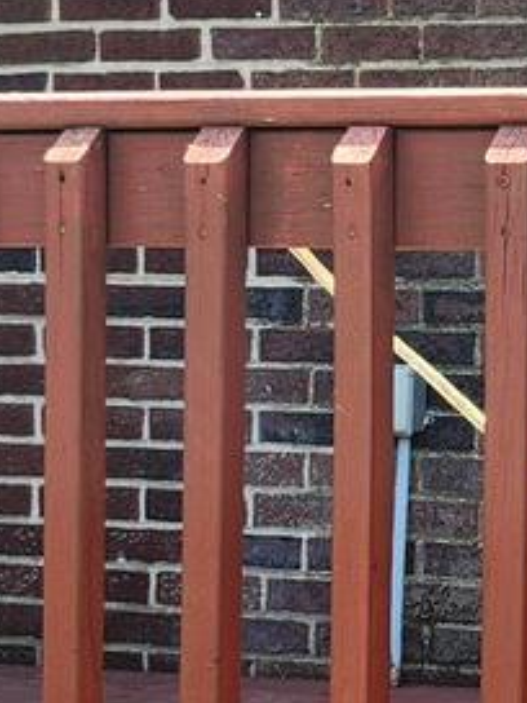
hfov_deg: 10.7
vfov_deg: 15.1
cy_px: 212
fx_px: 2639
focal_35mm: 130
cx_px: 933
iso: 25
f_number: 1.8
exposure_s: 1/227
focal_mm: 5.54
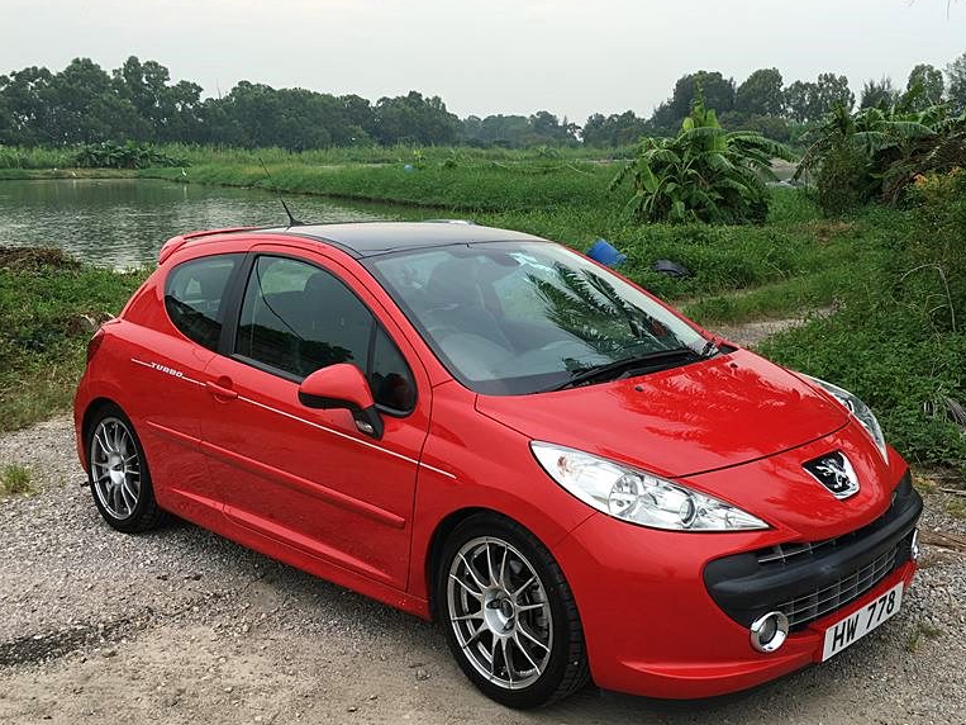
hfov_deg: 48.6
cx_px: 591
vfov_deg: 37.6
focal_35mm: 38
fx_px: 1060
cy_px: 299
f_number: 2.2
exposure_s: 1/164
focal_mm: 4.15
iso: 25
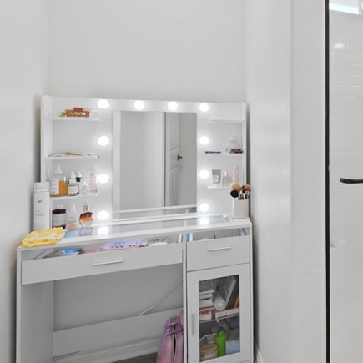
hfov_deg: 40.7
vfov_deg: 50.5
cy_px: 131
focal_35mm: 32
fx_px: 380
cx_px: 403
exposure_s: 1/15
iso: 250
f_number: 4.5
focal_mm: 16
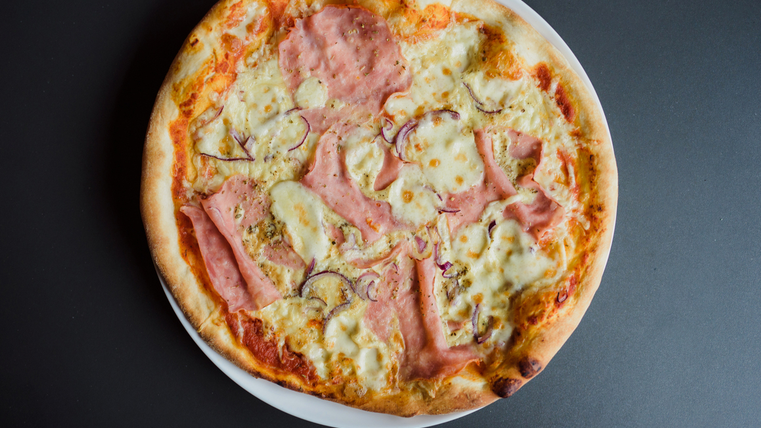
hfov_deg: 39.2
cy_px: 193
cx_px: 383
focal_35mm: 53
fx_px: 1069
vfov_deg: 22.6
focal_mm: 50
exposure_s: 1/400
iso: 400
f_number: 1.8
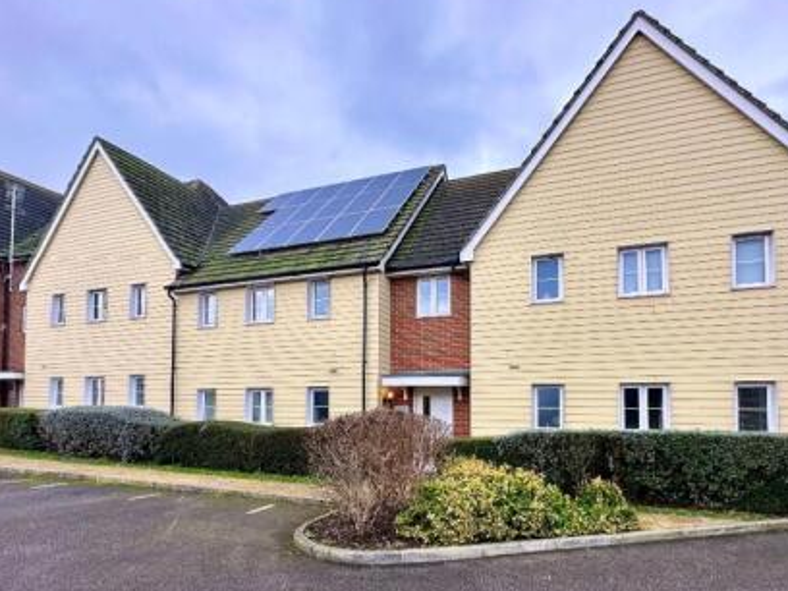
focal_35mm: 20
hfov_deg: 81.5
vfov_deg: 64.2
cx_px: 436
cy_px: 395
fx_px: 455
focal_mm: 2.22
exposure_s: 1/129
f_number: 2.2
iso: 40
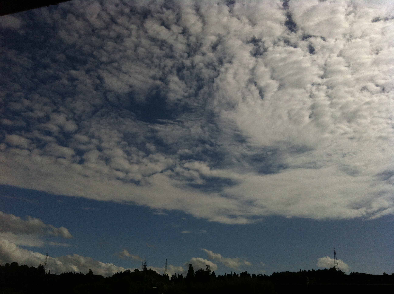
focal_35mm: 35
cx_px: 197
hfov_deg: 52.7
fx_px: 398
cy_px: 147
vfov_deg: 40.6
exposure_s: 1/15082
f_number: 2.8
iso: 100
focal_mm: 3.85
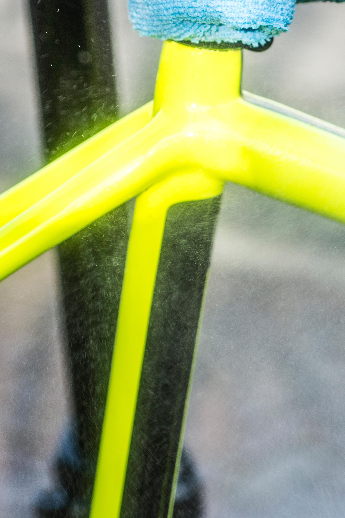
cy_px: 318
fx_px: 2156
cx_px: 565
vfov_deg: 13.7
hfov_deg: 8.9
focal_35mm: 150
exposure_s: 1/320
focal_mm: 60
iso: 100
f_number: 5.6
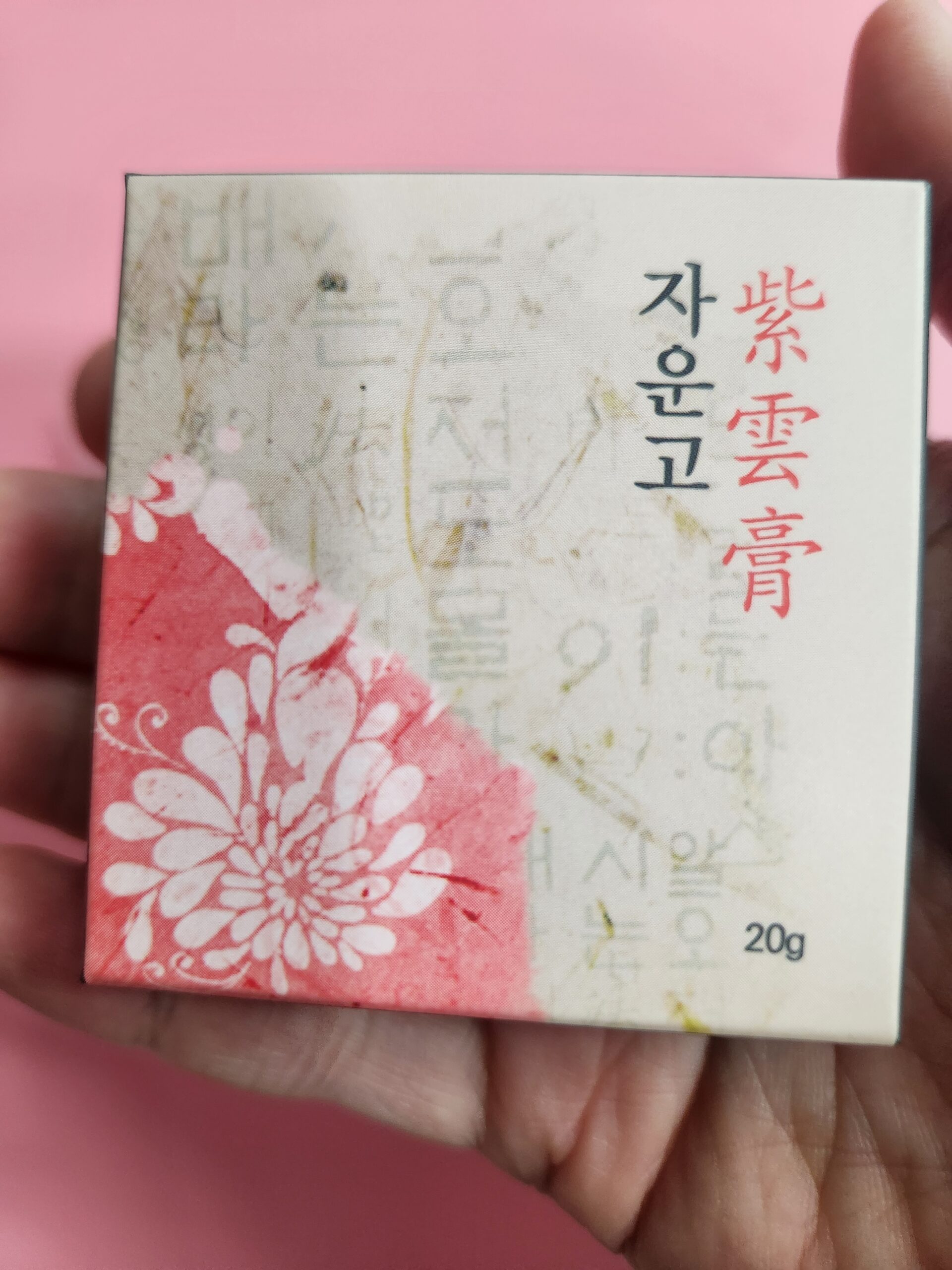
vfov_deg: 73.9
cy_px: 635
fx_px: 843
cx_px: 476
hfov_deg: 58.9
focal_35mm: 23
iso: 320
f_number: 1.8
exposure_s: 1/120
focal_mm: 5.4
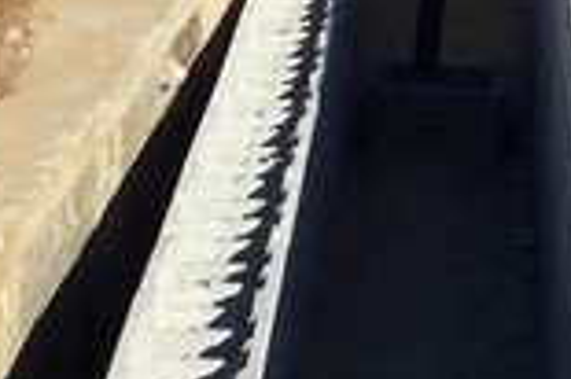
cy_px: 48
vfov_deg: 6.4
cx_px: 475
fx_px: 3375
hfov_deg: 9.6
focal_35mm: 213
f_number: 2.4
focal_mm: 3.3
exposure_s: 1/1698
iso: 25
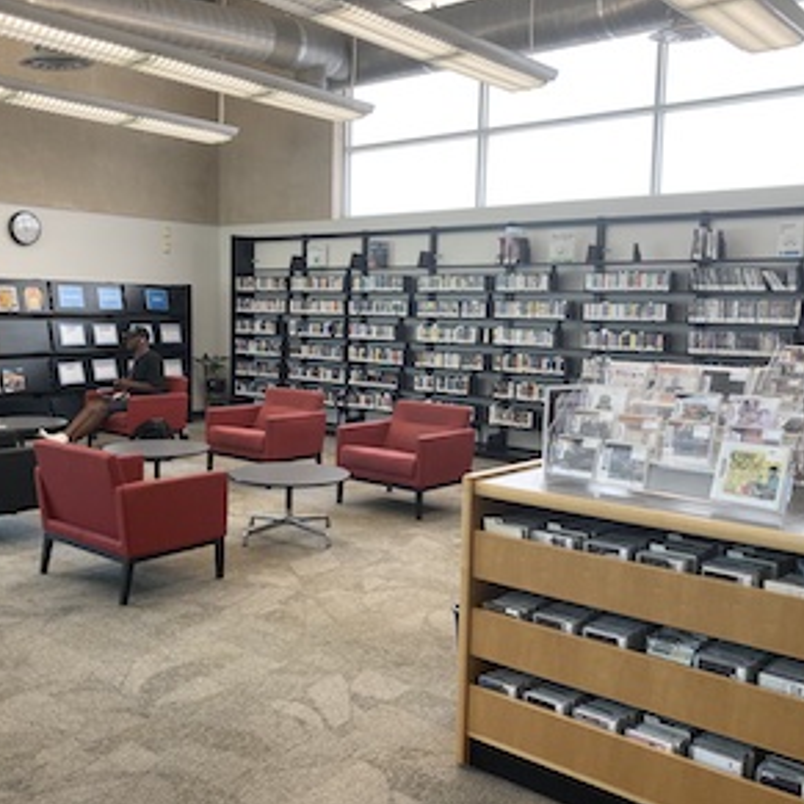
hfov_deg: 48.2
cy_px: 401
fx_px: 893
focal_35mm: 34
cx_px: 332
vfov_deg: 48.5
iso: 64
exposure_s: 1/60
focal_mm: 3.99
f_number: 1.8
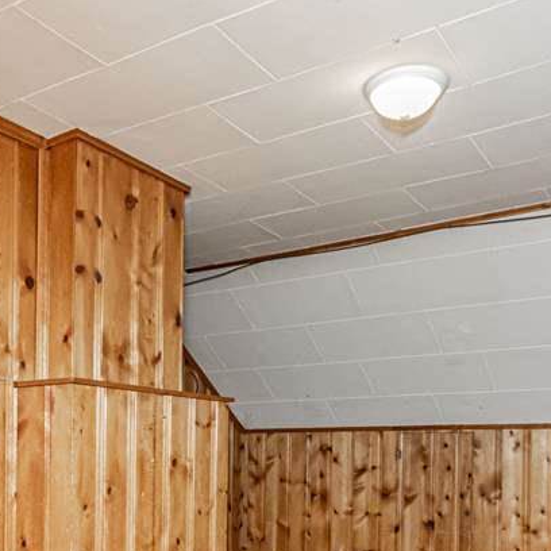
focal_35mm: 40
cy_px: 465
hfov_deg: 40.6
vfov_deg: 39.6
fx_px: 720
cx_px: 131
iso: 3200
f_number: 10
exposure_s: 1/60
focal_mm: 10
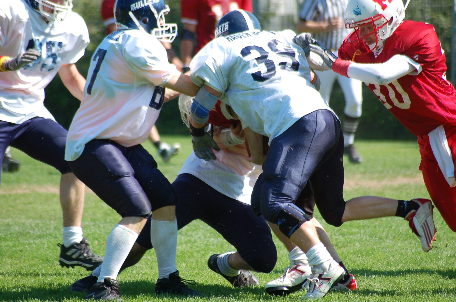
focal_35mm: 360
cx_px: 228
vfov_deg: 3.8
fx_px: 4551
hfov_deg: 5.7
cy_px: 151
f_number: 5.3
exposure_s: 1/800
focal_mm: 240
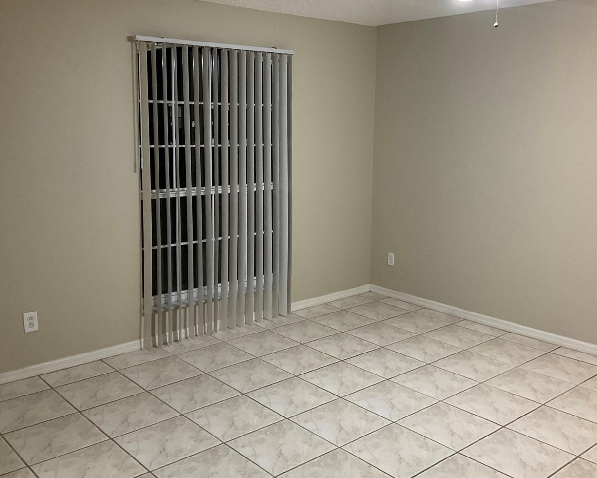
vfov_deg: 40.0
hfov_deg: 49.1
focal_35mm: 37
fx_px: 654
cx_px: 307
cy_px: 201
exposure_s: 1/60
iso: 160
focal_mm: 3
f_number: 1.8
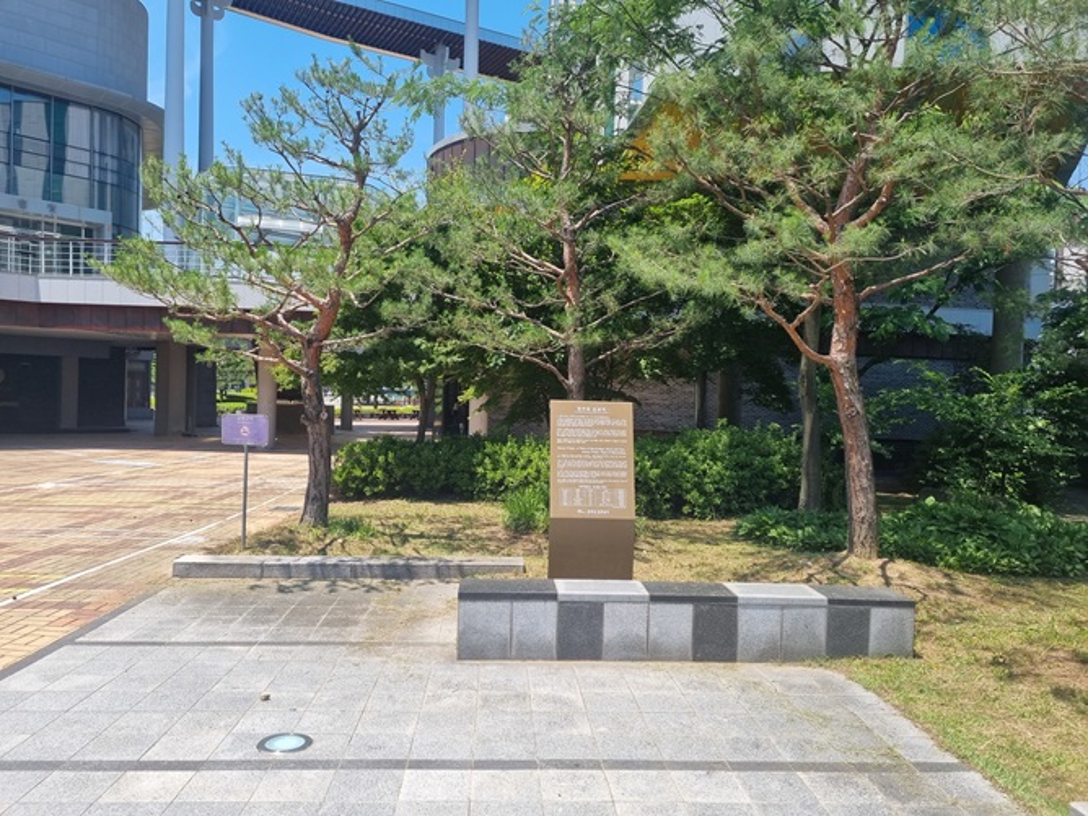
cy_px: 408
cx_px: 544
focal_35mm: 26
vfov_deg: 53.1
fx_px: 817
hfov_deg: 67.3
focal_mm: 5.4
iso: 50
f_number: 1.8
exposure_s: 1/1812
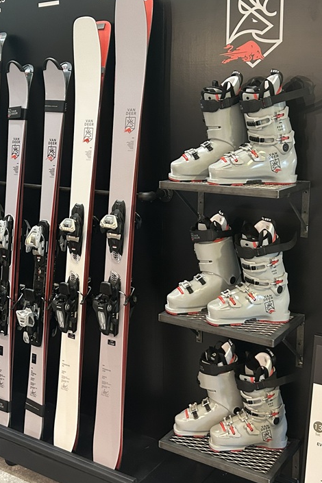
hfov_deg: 29.1
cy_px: 202
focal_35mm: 46
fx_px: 617
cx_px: 119
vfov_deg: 42.6
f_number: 1.5
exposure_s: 1/50
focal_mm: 5.7
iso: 320
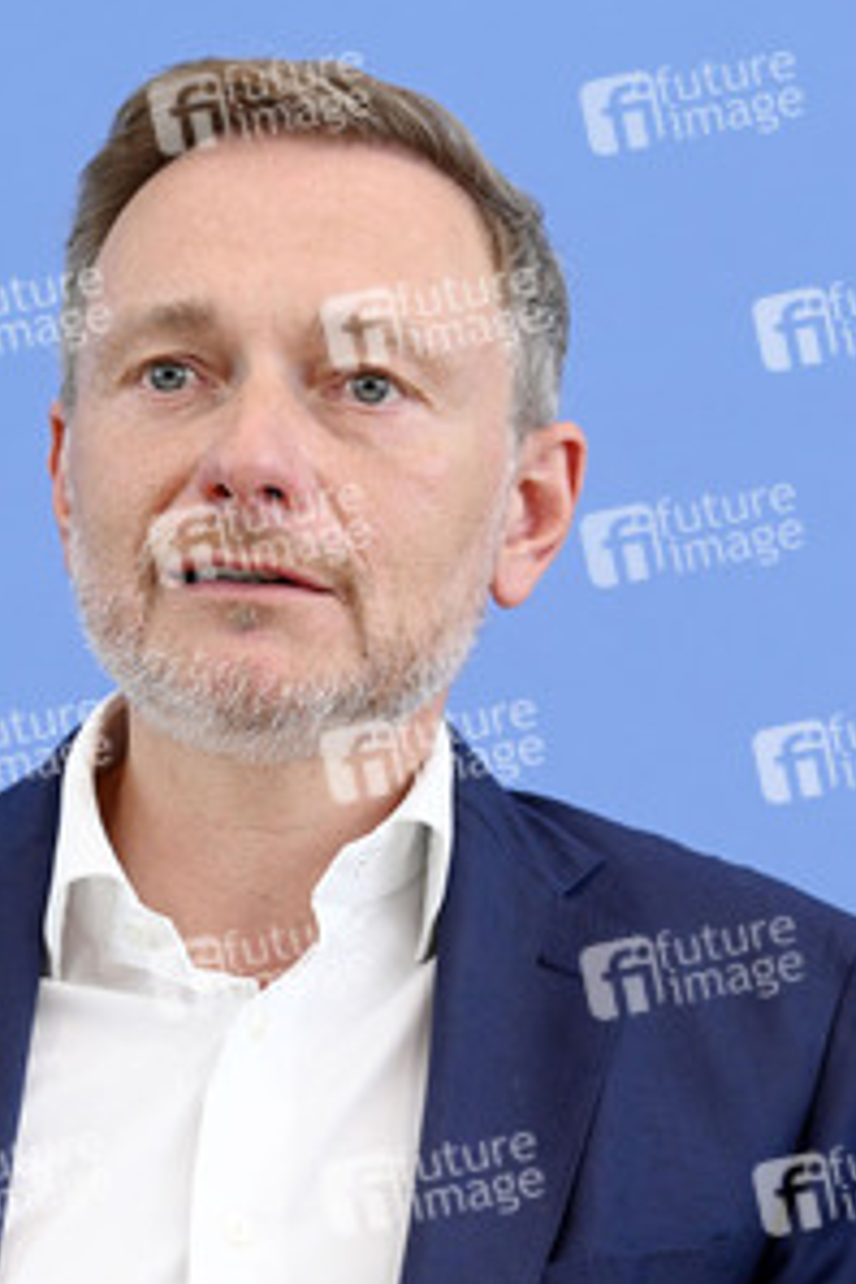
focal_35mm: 197
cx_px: 318
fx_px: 7026
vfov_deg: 10.4
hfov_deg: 7.0
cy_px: 644
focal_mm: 130
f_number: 5.6
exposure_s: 1/800
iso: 2500
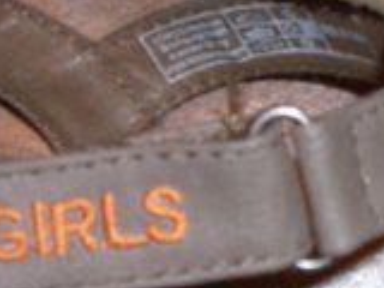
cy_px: 72
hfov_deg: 12.6
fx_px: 1686
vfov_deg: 9.7
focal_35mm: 152
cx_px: 473
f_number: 2.7
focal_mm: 6.2
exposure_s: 1/60
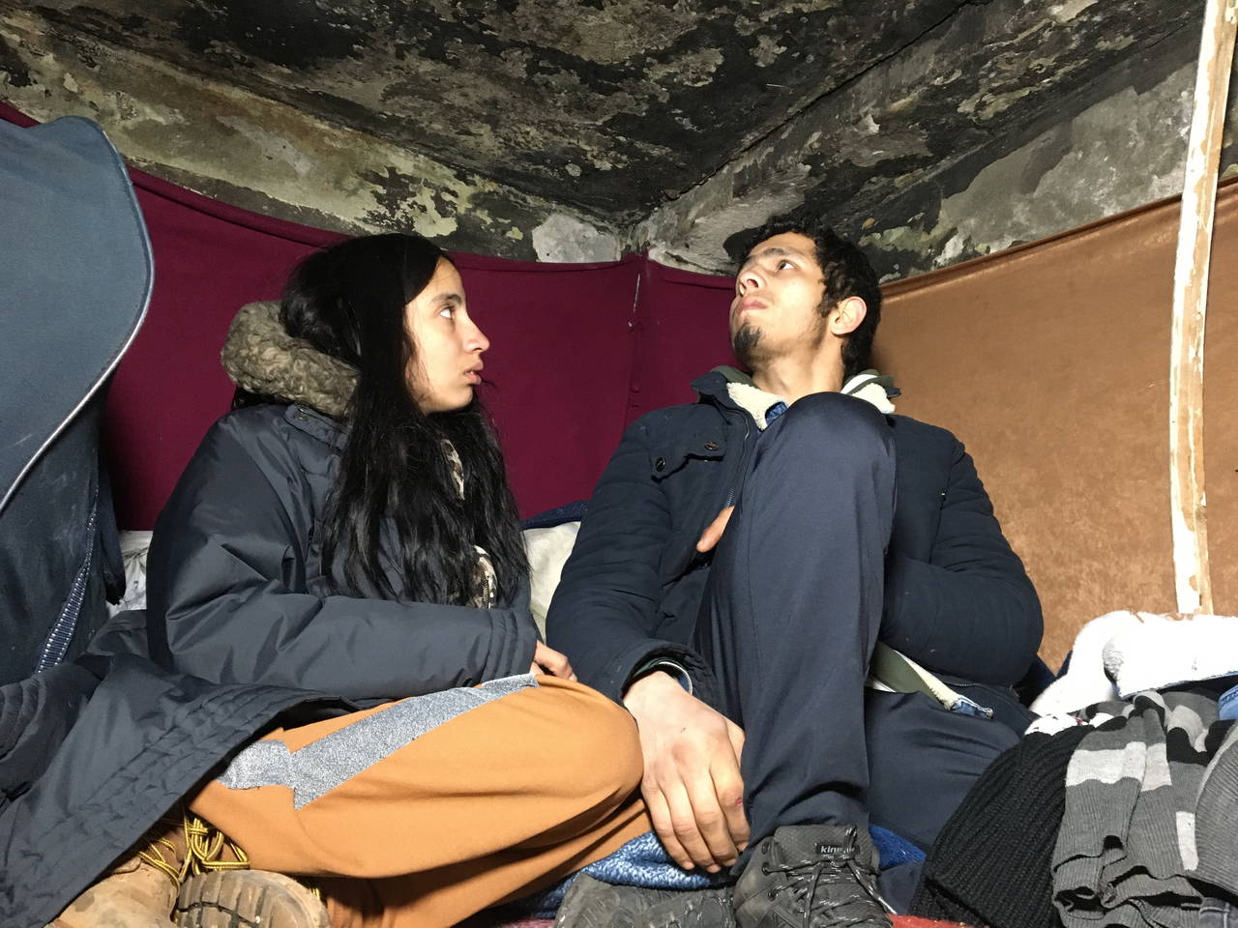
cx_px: 619
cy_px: 464
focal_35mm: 29
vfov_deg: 48.2
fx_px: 1037
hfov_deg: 61.7
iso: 200
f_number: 2.2
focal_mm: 4.15
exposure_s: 1/17
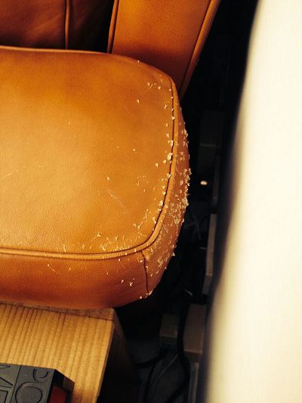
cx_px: 151
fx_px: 407
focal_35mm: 35
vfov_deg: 52.6
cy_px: 202
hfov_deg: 40.7
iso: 100
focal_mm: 4.28
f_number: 2.4
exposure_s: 1/20
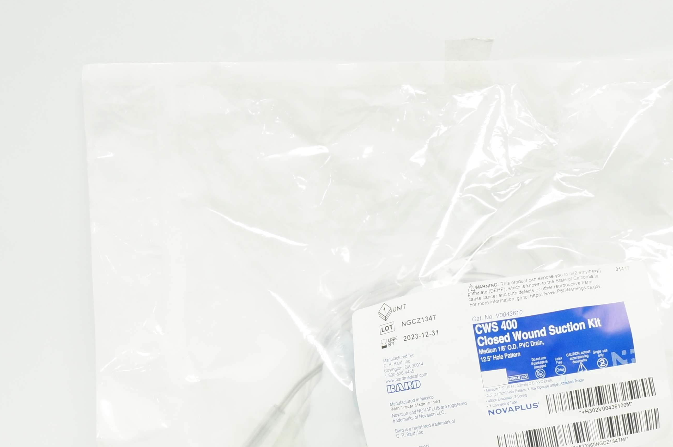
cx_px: 459
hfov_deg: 33.1
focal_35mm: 60
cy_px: 357
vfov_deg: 22.3
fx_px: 1120
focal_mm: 21
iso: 400
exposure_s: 1/15
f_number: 11
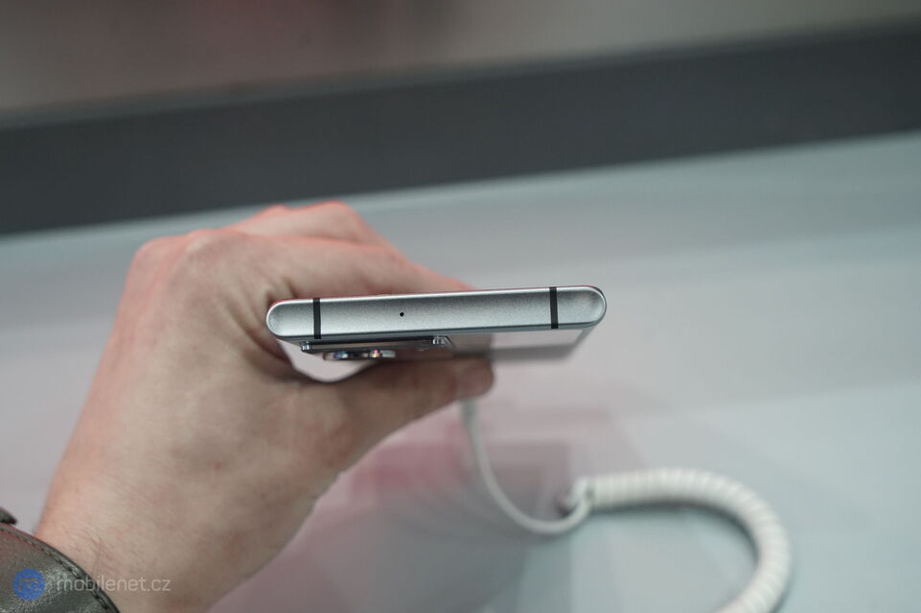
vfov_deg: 27.5
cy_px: 306
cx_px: 460
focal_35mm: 49
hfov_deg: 40.4
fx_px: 1253
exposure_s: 1/160
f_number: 6.3
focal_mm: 49
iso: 4000
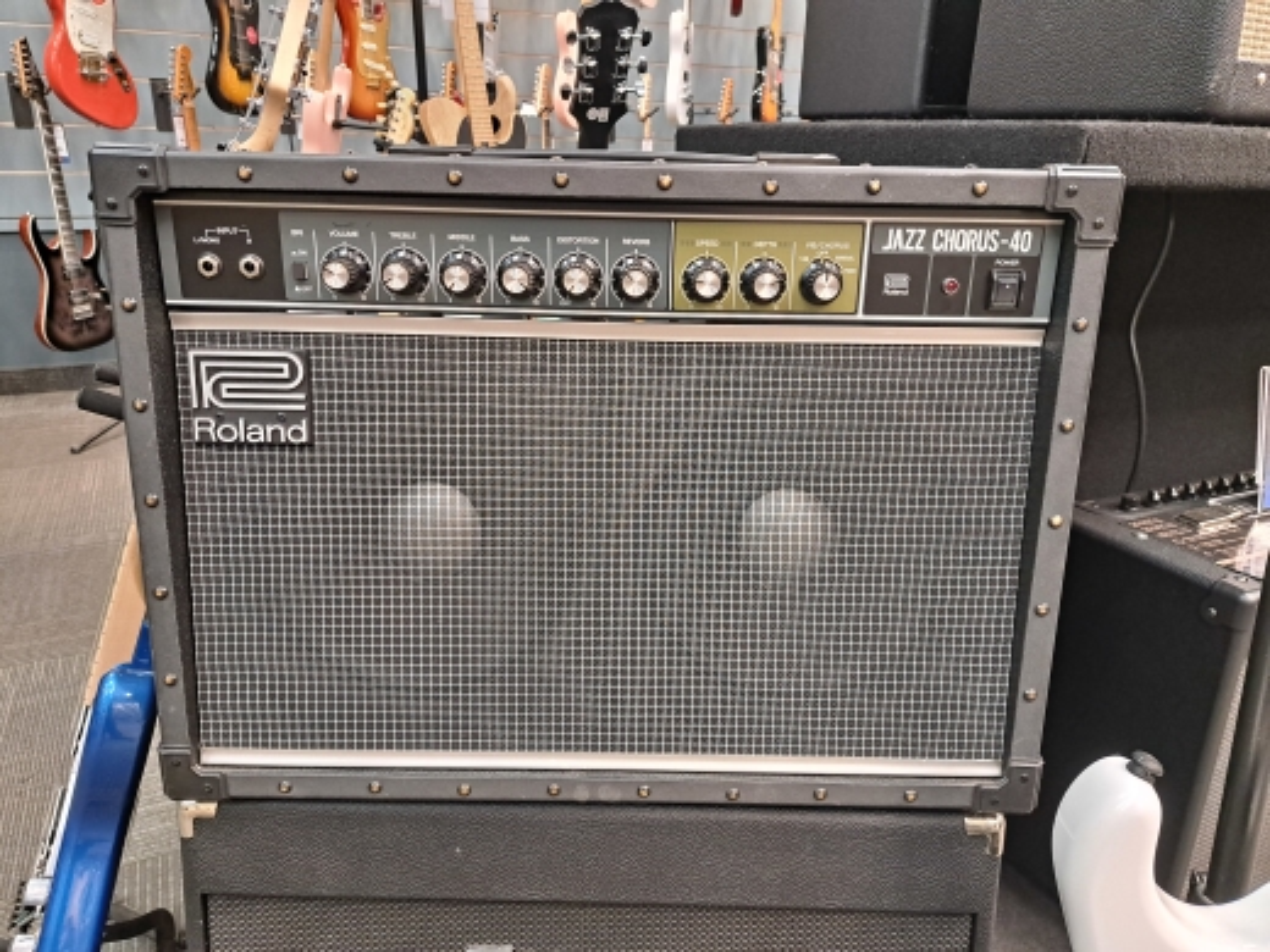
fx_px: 881
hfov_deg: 71.6
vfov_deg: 56.8
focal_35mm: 24
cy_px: 476
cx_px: 635
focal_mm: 5.23
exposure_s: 1/60
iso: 320
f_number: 1.8
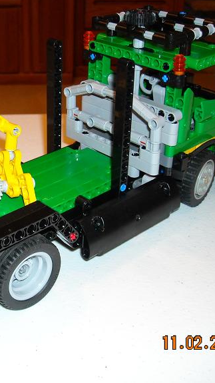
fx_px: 528
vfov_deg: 39.9
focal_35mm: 52
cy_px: 188
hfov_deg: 22.2
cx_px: 4
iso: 200
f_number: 2.8
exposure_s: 1/60
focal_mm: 5.7
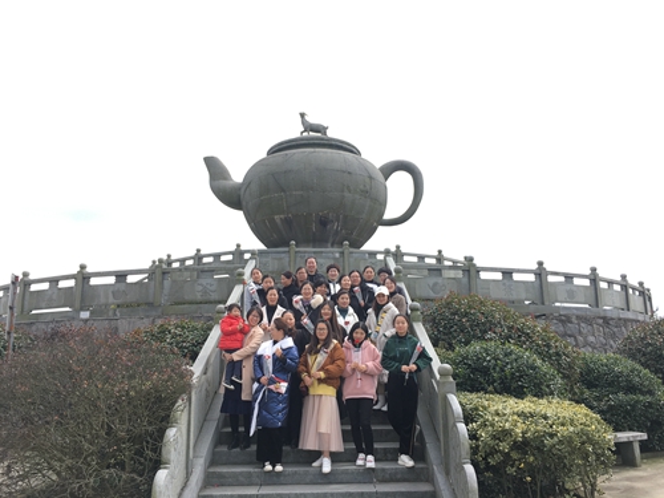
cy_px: 249
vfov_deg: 48.2
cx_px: 332
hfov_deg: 61.7
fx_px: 556
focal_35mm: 29
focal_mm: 4.15
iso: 25
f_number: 2.2
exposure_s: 1/686
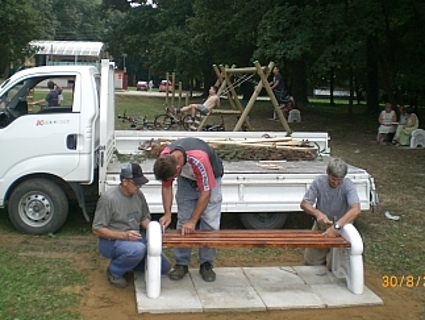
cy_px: 124
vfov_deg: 30.8
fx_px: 578
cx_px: 224
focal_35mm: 47
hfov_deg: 40.4
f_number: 3.1
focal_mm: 6.3
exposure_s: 1/160
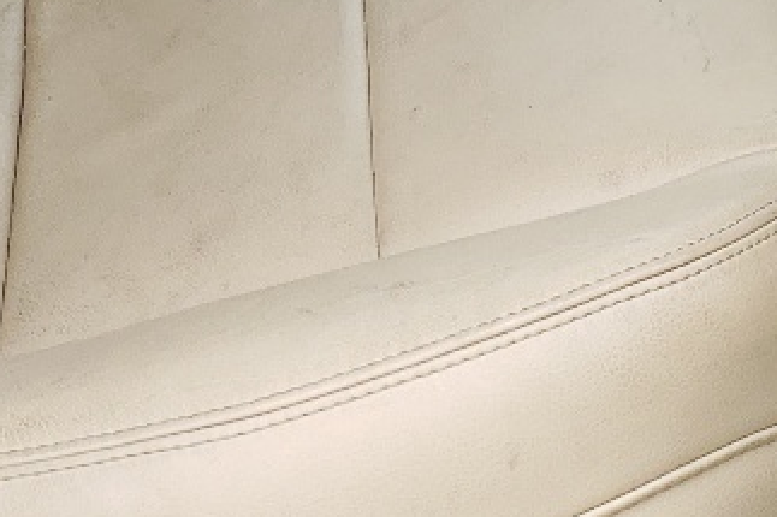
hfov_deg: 15.3
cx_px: 510
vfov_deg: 9.4
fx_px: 2891
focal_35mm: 134
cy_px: -604
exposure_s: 1/909
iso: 50
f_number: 1.5
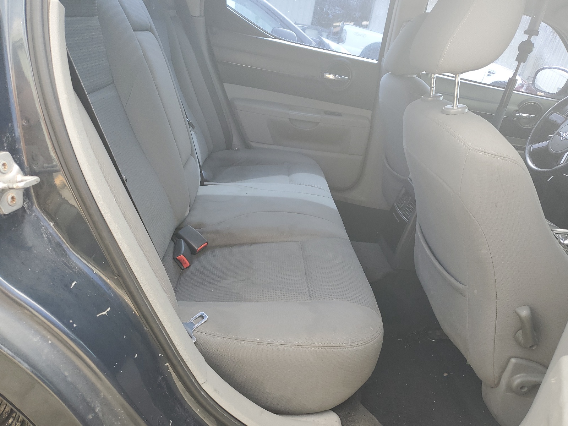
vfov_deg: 53.1
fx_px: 427
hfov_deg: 67.3
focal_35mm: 26
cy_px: 213
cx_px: 284
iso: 50
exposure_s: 1/182
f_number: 1.5
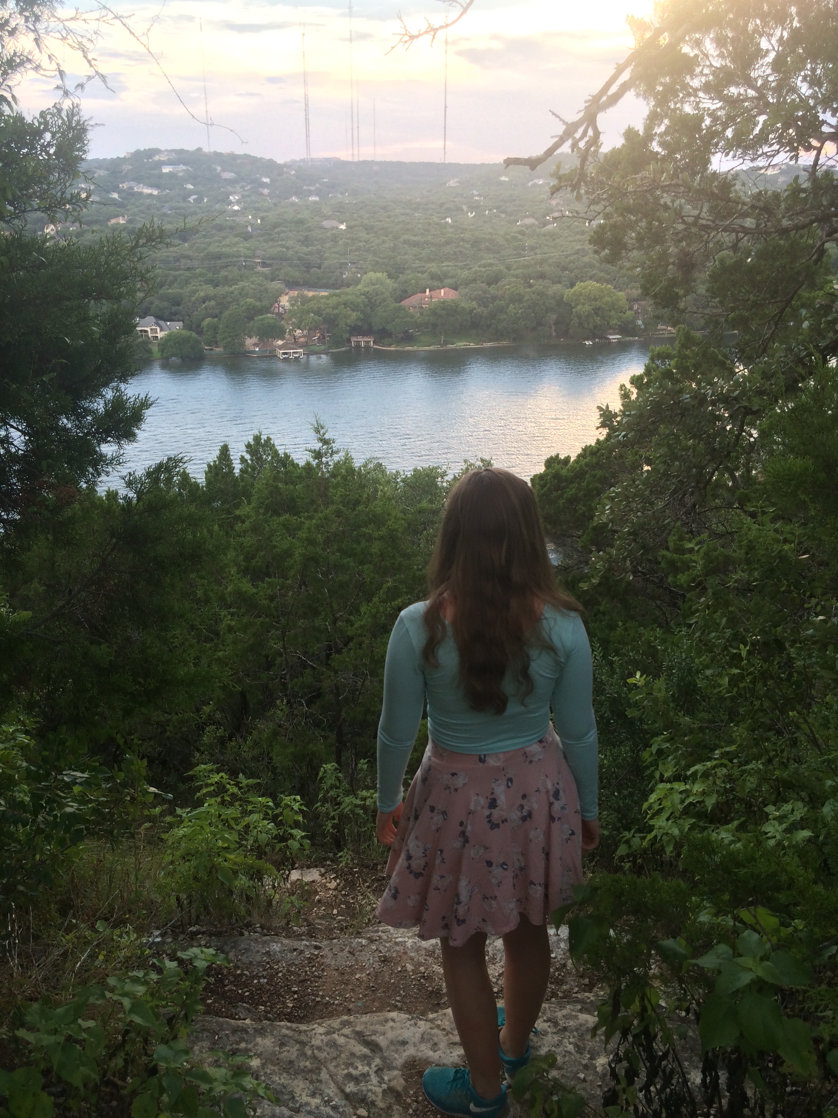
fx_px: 936
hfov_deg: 48.2
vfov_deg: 61.7
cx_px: 419
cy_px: 559
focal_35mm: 29
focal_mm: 4.15
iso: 50
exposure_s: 1/120
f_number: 2.2
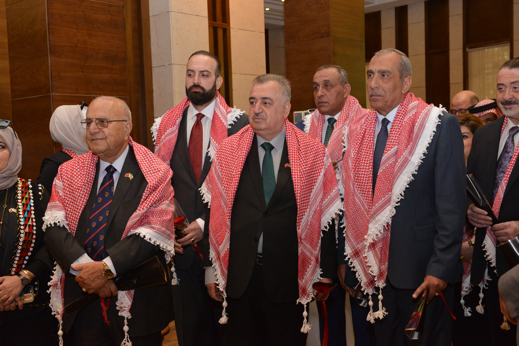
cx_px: 260
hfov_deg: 43.6
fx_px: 649
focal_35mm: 45
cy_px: 173
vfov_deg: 29.9
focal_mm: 45
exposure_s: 1/160
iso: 3200
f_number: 6.3
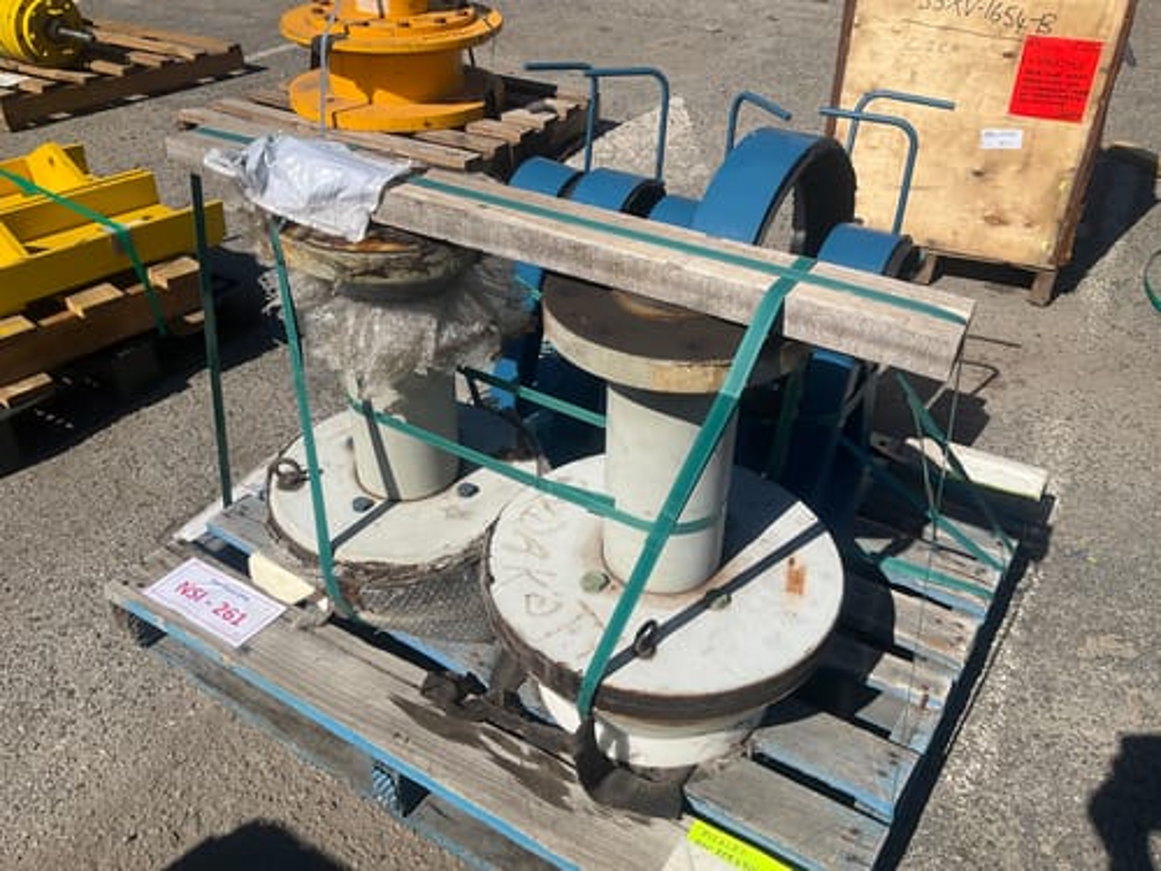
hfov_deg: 61.7
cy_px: 436
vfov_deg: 48.2
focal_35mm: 29
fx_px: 973
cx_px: 580
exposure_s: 1/3125
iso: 25
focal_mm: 3
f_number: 1.8
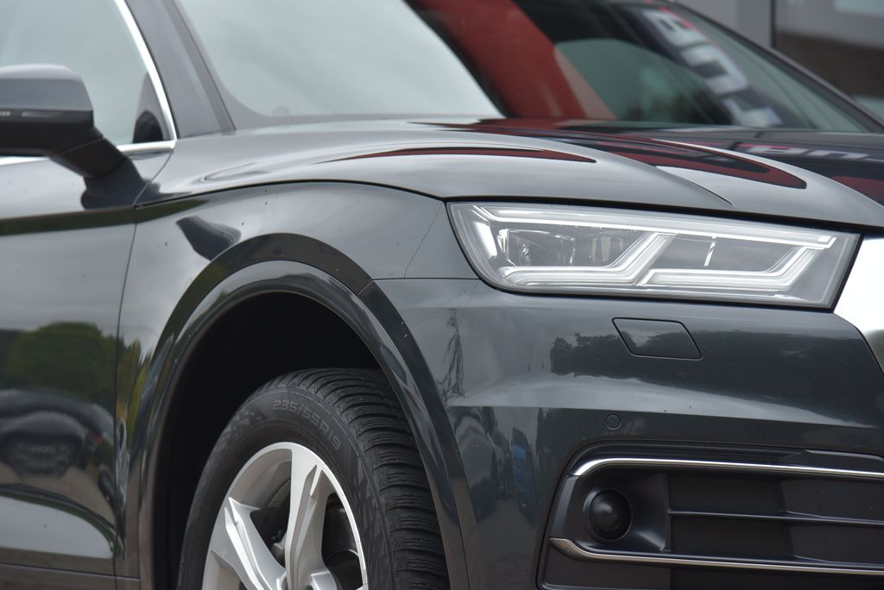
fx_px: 2948
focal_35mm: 120
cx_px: 442
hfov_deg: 17.1
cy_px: 295
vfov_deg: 11.4
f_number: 5.6
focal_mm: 120
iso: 500
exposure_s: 1/125
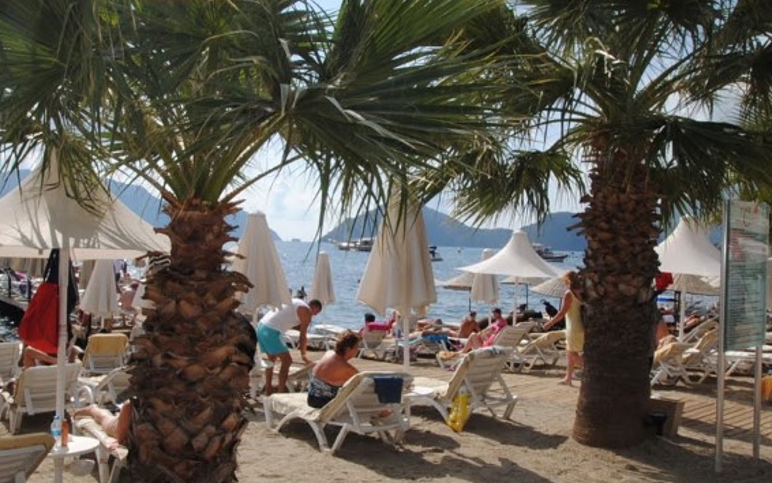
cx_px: 365
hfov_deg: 61.2
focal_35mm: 31
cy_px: 267
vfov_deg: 40.6
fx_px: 652
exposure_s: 1/200
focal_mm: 10
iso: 100
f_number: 10
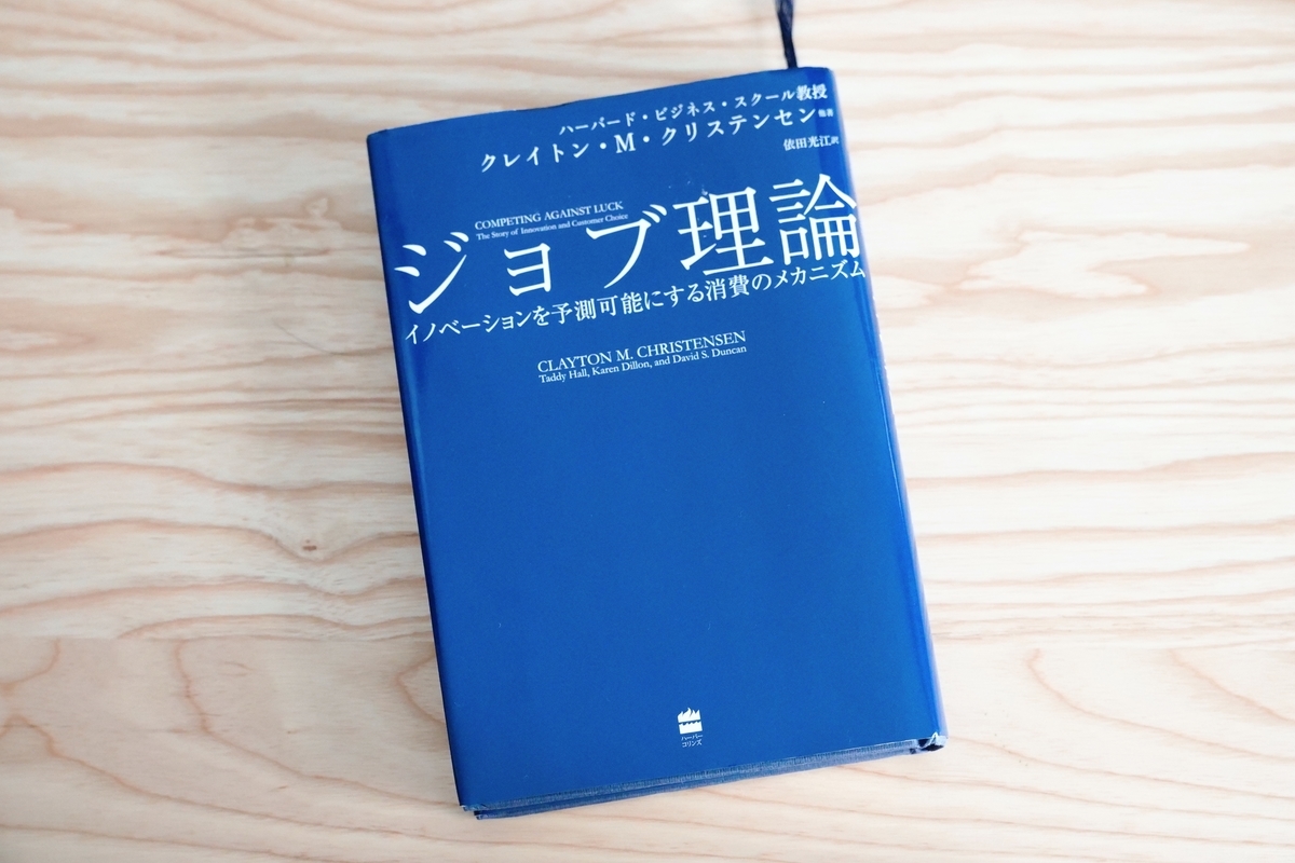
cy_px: 432
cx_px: 648
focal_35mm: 51
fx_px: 1838
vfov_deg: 26.4
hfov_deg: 38.8
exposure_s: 1/250
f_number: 5.6
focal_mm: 51.1
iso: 16000
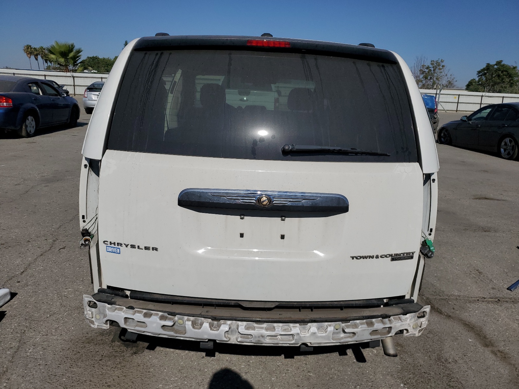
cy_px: 194
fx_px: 390
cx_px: 260
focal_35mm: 26
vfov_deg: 53.1
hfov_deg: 67.3
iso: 51
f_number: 1.5
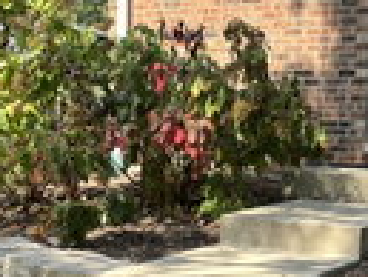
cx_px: 207
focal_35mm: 86
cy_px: 160
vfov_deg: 17.2
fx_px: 915
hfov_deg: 22.7
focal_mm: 5.96
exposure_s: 1/500
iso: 50
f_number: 1.6
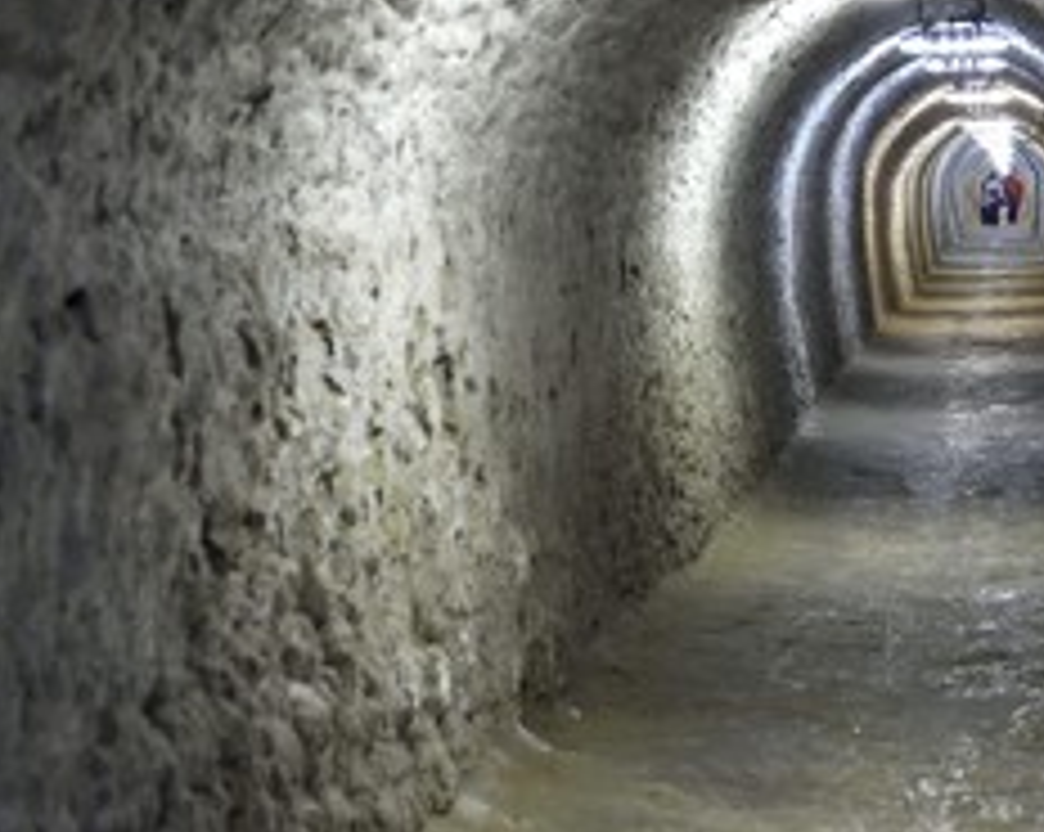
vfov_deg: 12.9
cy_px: 247
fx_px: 3672
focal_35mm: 119
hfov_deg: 16.1
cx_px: 693
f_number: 6.3
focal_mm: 70
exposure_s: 1/60
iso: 3200
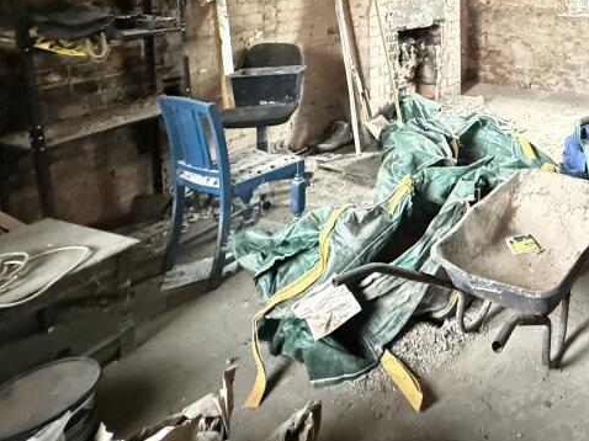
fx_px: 510
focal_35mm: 30
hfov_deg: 50.3
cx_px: 571
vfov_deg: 40.2
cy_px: -14
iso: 2000
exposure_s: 1/30
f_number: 2.2
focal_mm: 2.22
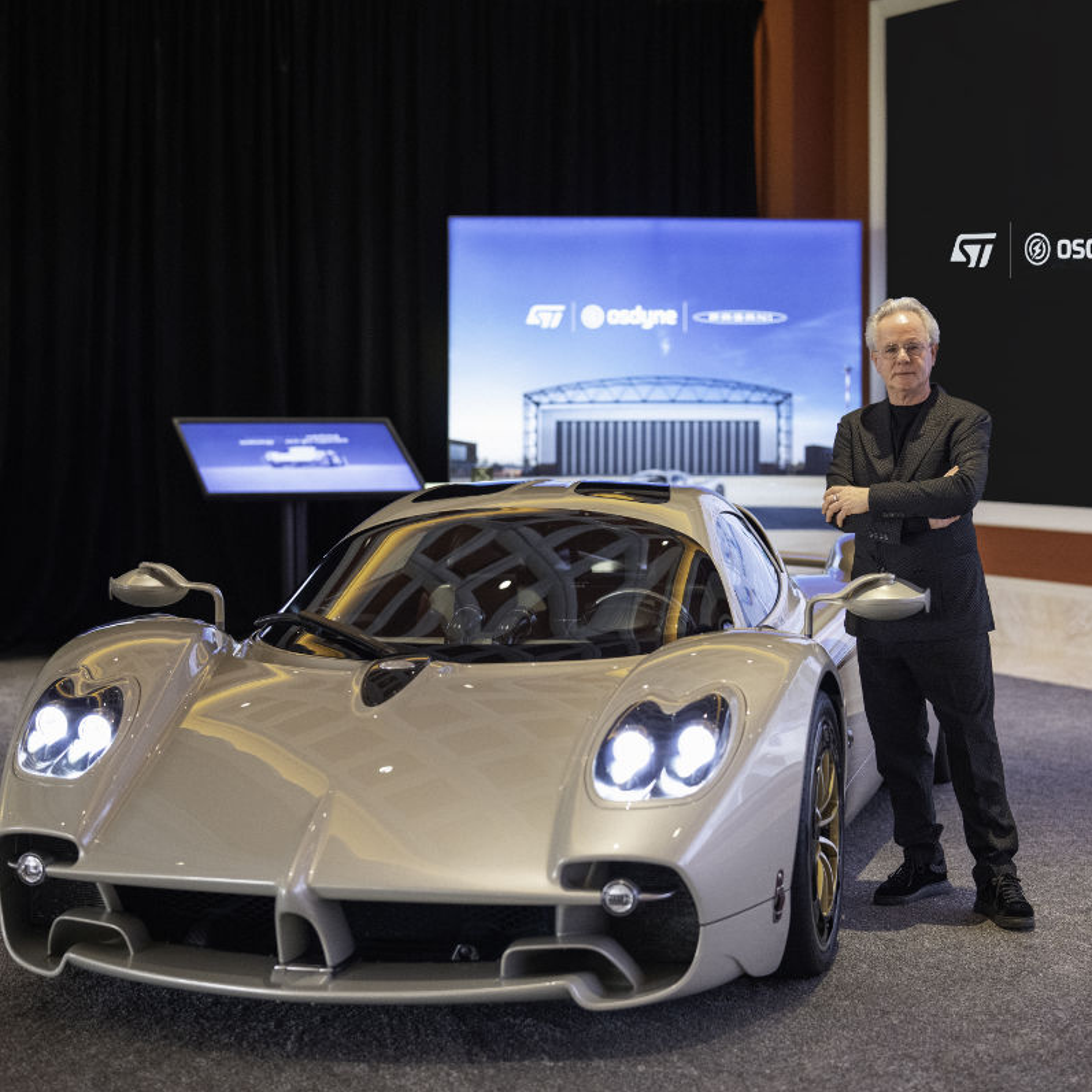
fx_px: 2284
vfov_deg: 26.9
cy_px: 547
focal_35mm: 64
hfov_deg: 26.8
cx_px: 636
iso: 1600
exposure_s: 1/400
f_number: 1.6
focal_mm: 50
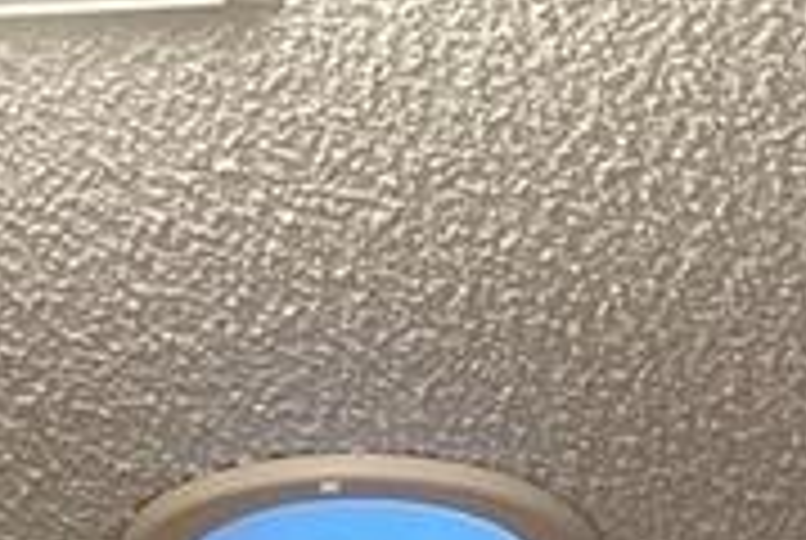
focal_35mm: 181
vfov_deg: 5.8
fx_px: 4059
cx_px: 504
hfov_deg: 11.3
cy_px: 2547
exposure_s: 1/60
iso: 100
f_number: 1.6
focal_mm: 5.1
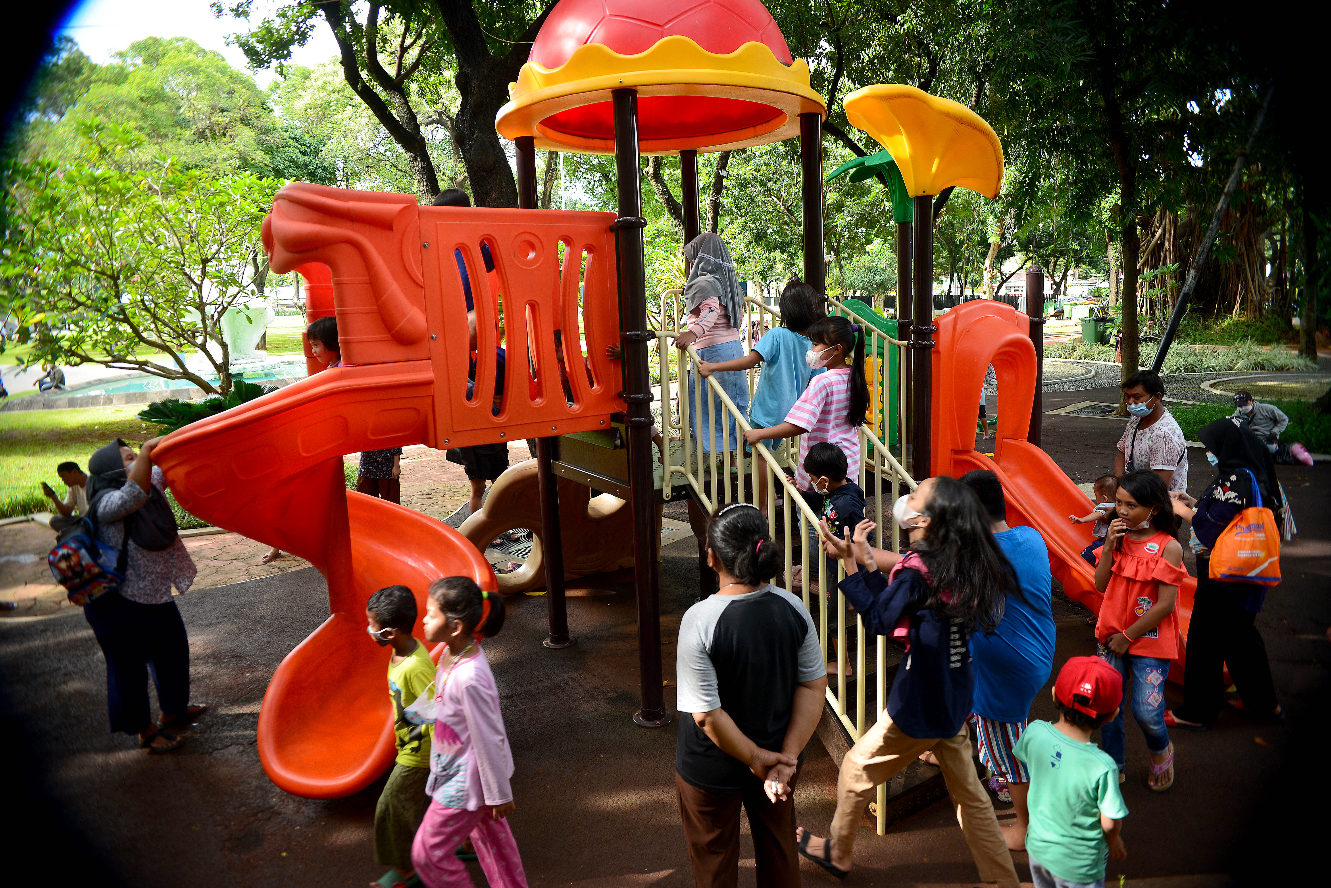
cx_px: 666
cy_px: 444
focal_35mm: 22
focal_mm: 22
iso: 200
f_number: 3.5
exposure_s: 1/125
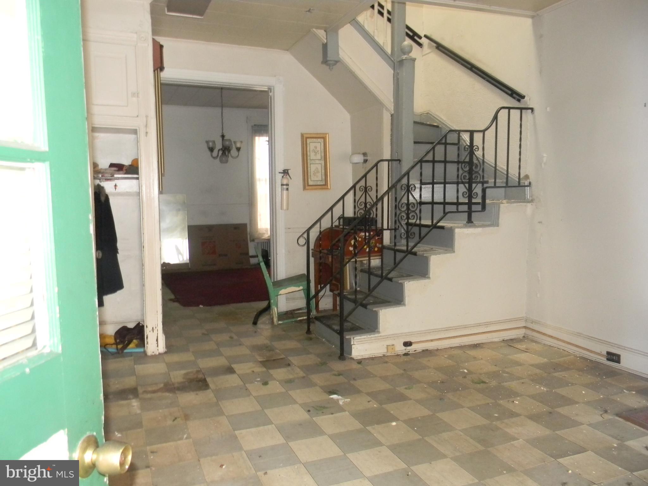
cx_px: 324
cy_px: 243
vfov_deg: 49.7
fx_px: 524
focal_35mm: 28
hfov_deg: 63.4
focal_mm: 5
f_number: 3.5
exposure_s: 1/8
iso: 400
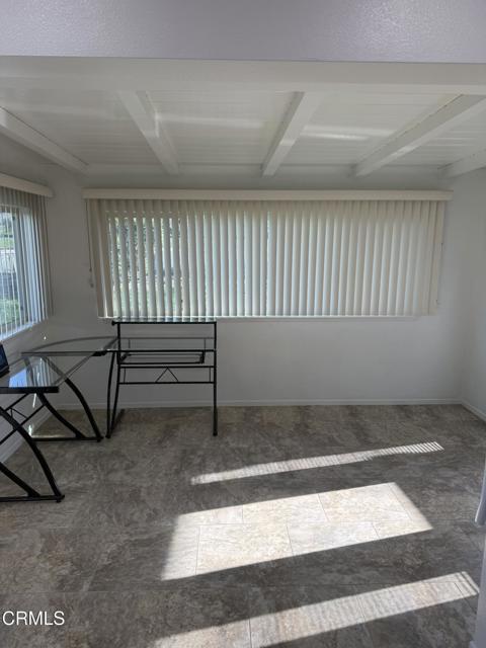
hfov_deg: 56.8
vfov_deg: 71.6
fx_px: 449
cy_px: 324
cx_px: 243
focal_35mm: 24
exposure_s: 1/383
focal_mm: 6.76
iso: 100
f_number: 1.78
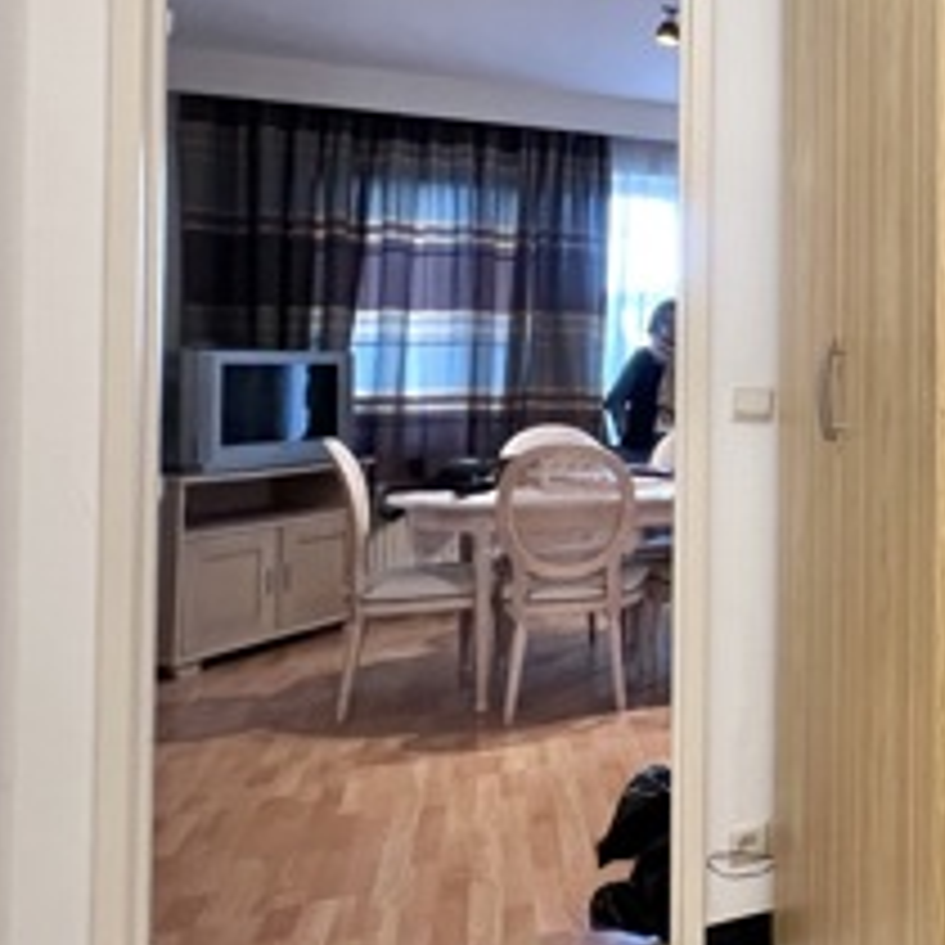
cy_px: 346
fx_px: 1081
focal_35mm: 35
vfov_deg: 46.7
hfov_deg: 35.4
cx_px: 1174
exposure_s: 1/50
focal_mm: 1.57
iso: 250
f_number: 1.8
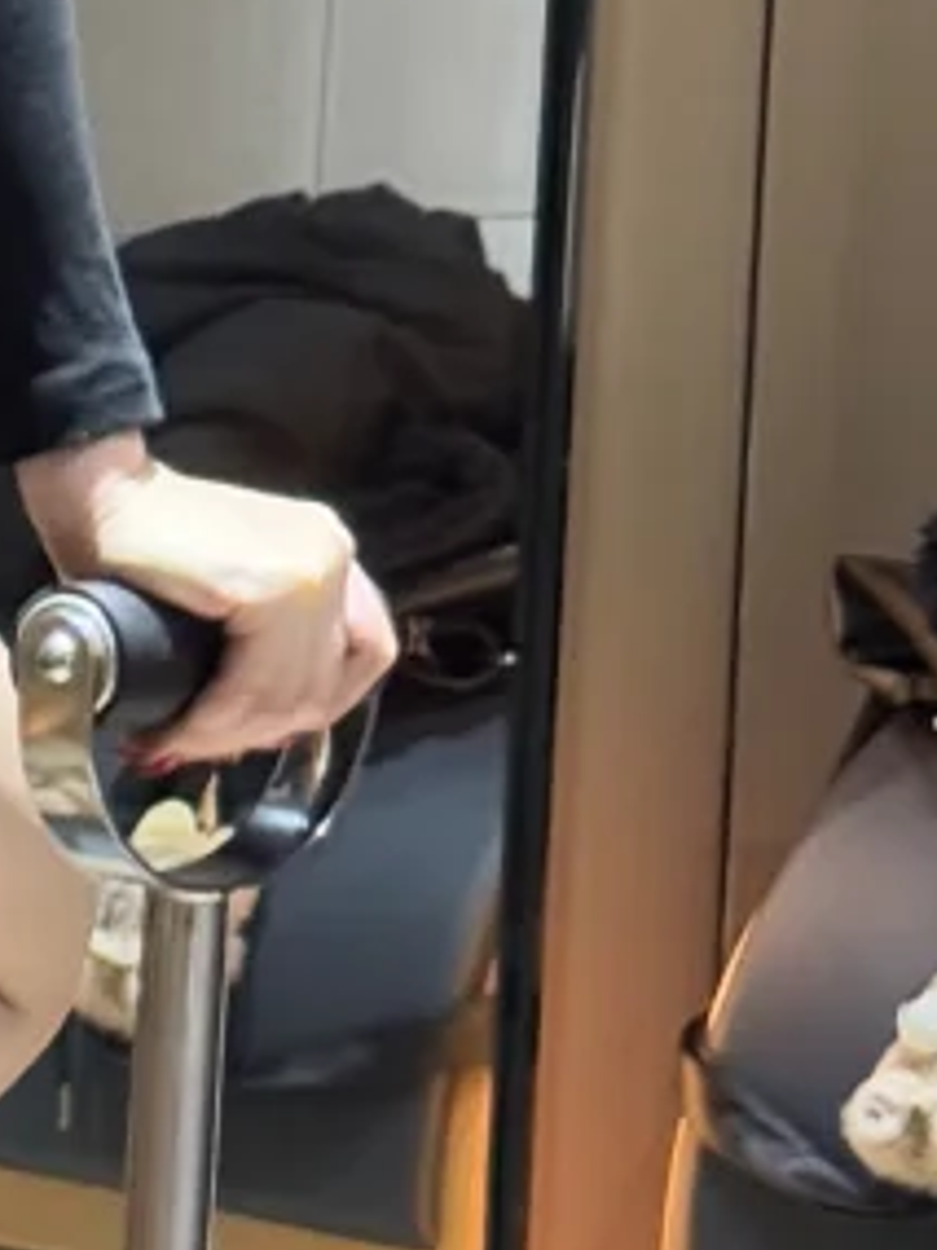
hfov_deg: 6.0
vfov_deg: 8.1
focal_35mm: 243
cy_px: 62
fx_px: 8770
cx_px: -884
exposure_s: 1/25
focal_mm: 6.76
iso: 500
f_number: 1.78
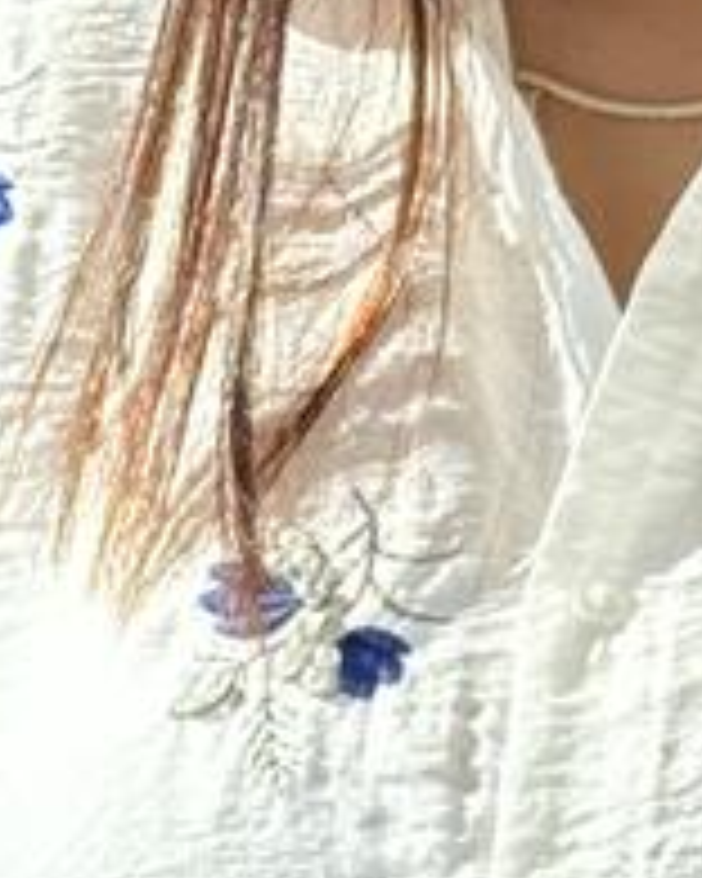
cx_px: 1058
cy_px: 925
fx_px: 8311
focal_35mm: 320
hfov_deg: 4.8
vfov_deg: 6.0
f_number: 1.78
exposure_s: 1/952
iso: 64
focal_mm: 6.86
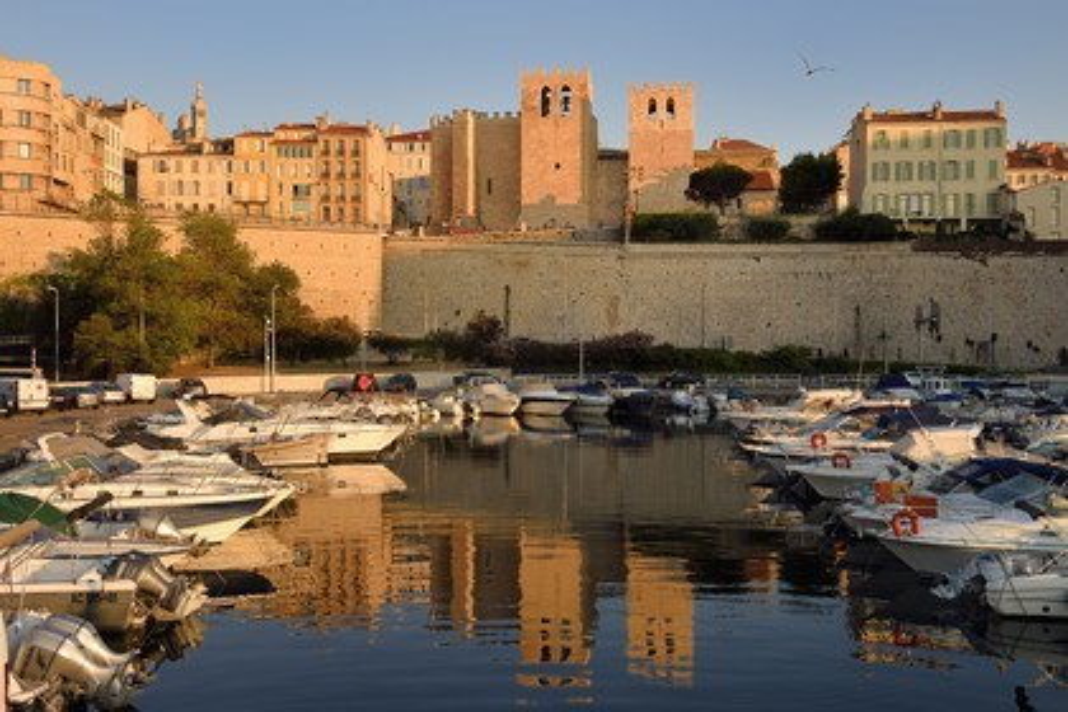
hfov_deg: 46.4
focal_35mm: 42
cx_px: 534
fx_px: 1246
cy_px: 356
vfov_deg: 31.9
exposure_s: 1/320
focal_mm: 42
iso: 400
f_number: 11
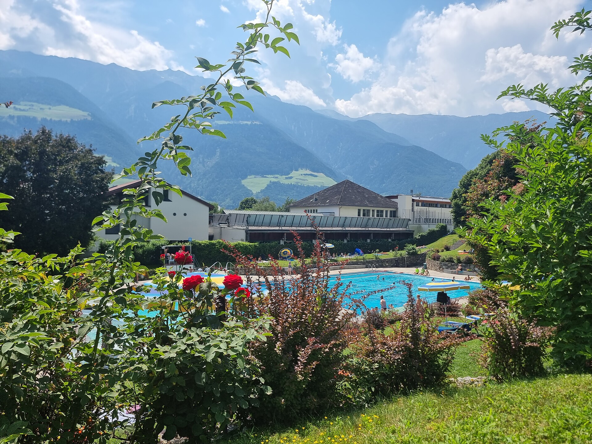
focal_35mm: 24
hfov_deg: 71.6
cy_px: 222
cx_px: 296
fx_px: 410
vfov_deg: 56.8
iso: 50
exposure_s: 1/1484
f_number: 1.8
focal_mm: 6.7
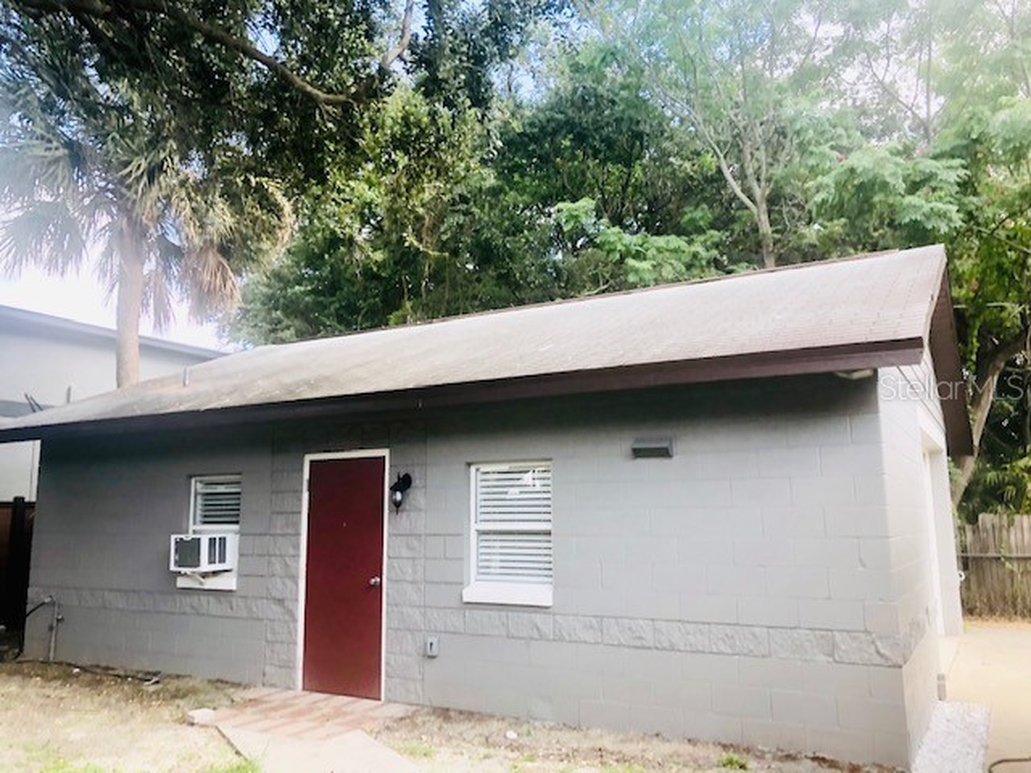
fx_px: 834
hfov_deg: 63.4
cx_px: 516
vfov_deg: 49.7
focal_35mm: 28
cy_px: 386
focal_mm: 3.99
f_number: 1.8
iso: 20
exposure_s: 1/155
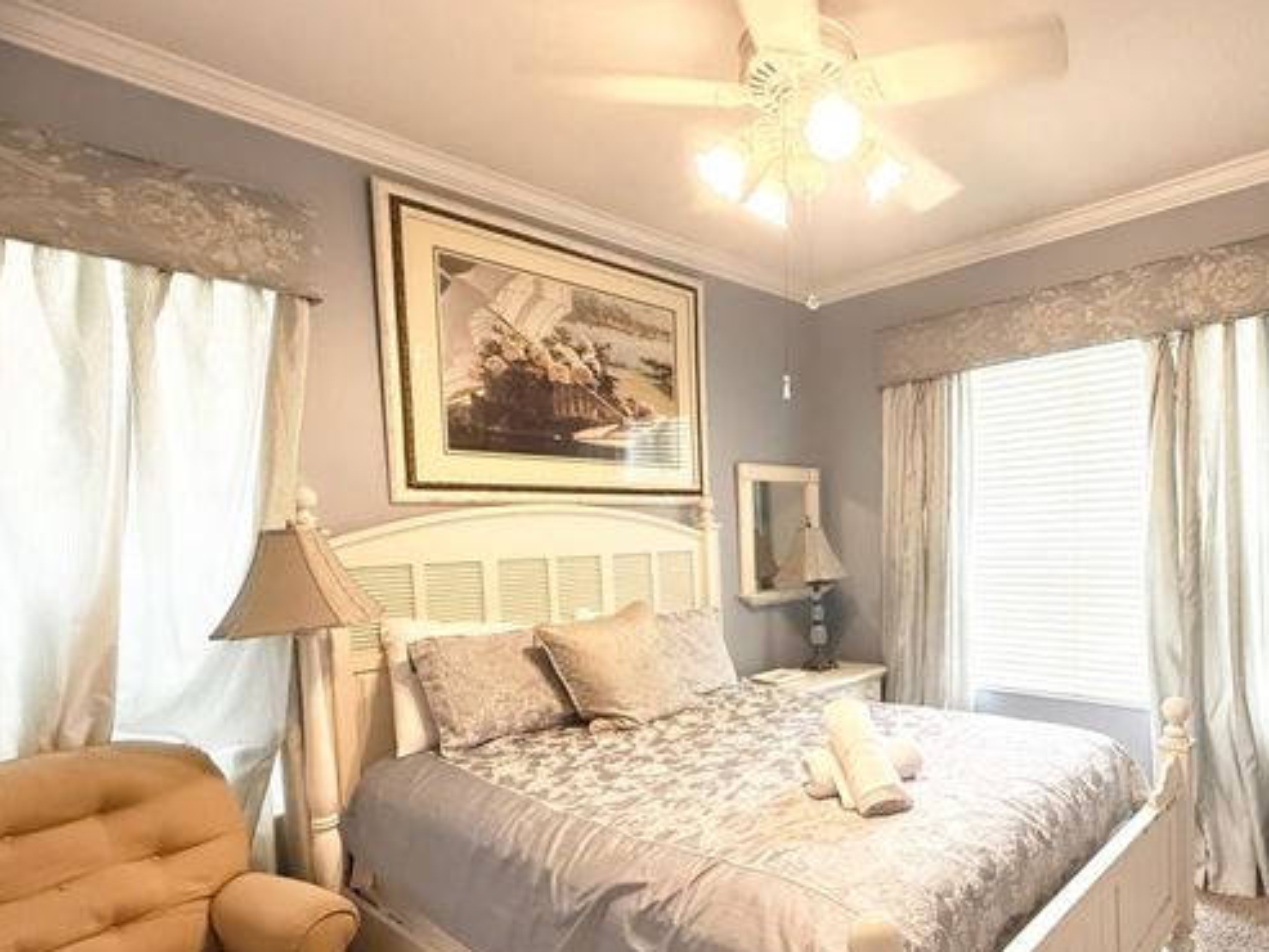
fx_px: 733
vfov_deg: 65.3
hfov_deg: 78.0
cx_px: 884
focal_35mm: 20
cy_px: 574
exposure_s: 1/60
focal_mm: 2.22
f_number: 2.2
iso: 800
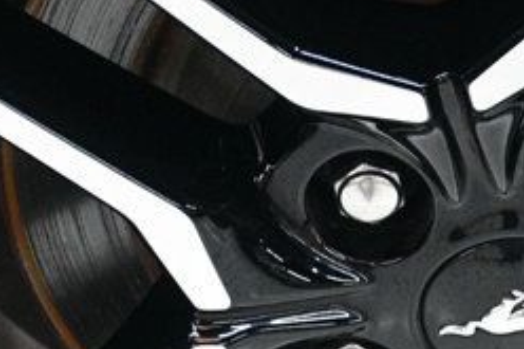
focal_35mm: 310
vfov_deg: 4.4
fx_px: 4509
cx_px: 594
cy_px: 313
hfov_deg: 6.6
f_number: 4.8
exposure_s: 1/100
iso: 3200
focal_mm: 50
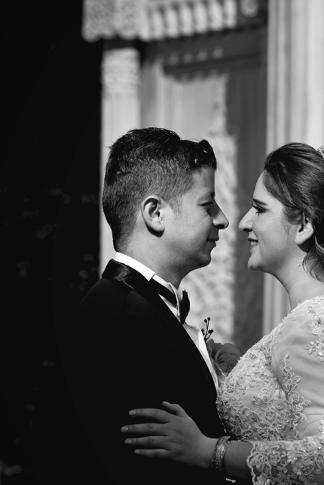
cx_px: 407
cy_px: 280
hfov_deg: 5.9
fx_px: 3132
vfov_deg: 8.9
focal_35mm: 232
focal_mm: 130
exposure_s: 1/2000
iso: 100
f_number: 5.6
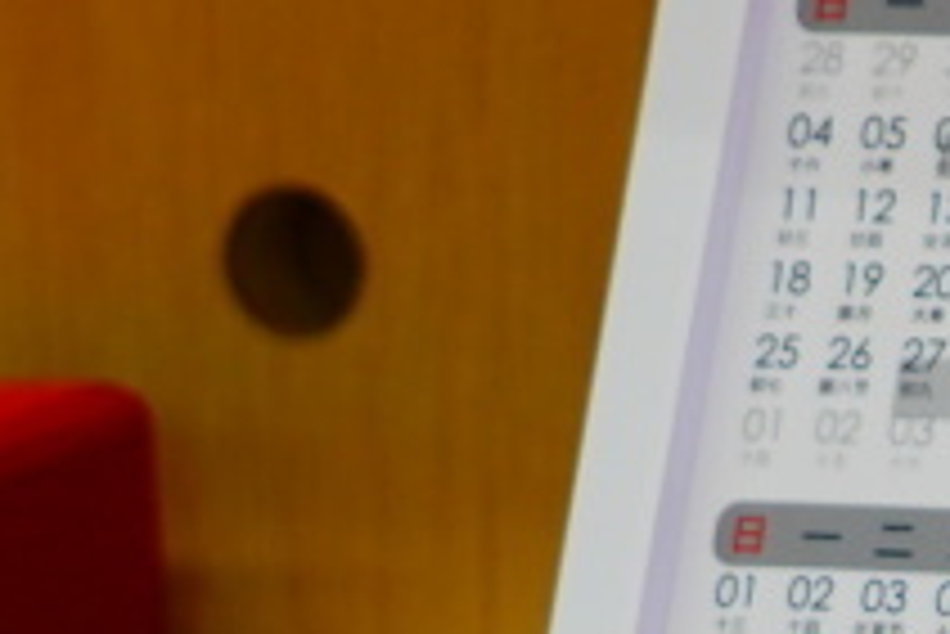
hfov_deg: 5.4
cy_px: 1059
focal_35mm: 373
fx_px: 9849
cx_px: 1715
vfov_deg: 3.7
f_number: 5.6
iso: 1000
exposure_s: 1/60
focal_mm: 77
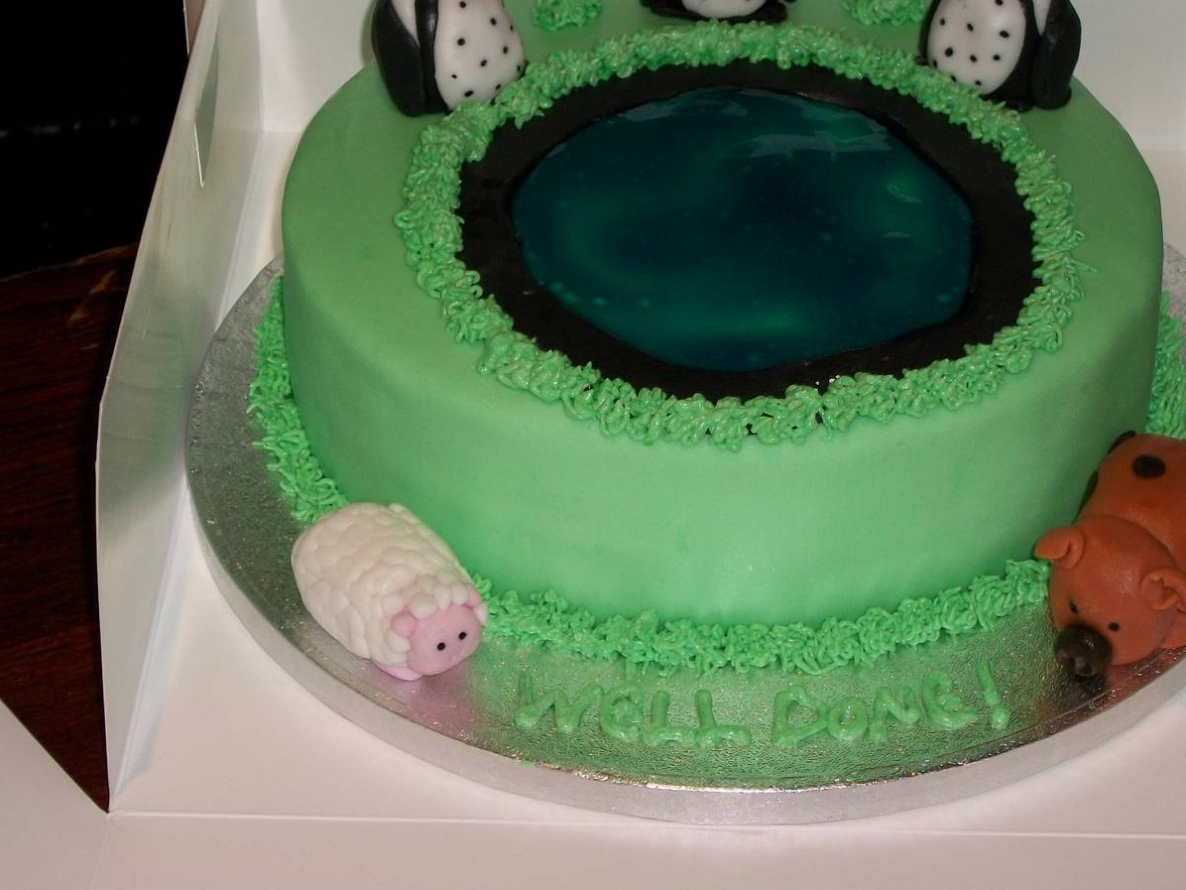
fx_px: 3529
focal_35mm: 103
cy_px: 320
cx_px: 673
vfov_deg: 14.3
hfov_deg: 19.1
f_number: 4.6
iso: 80
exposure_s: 1/50
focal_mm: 13.7
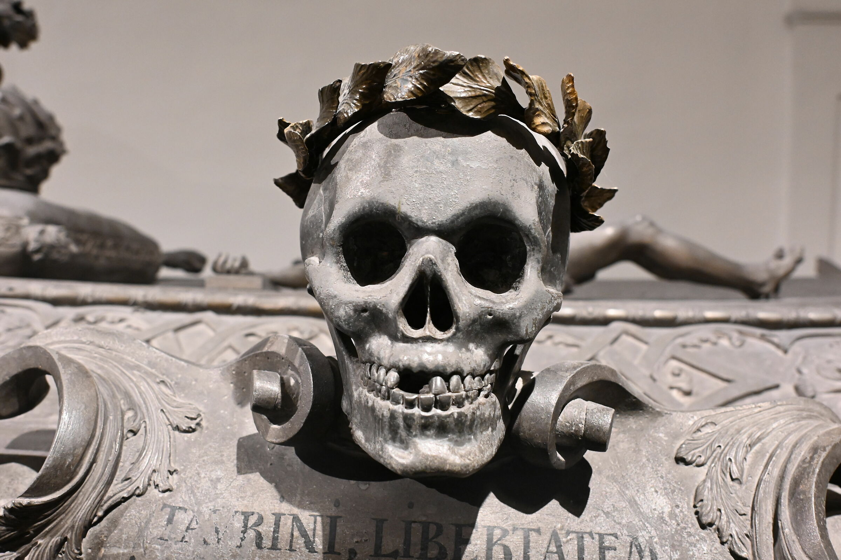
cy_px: 280
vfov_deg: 36.9
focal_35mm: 36
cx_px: 420
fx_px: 841
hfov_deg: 53.1
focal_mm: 24
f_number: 4
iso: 2500
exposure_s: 1/30
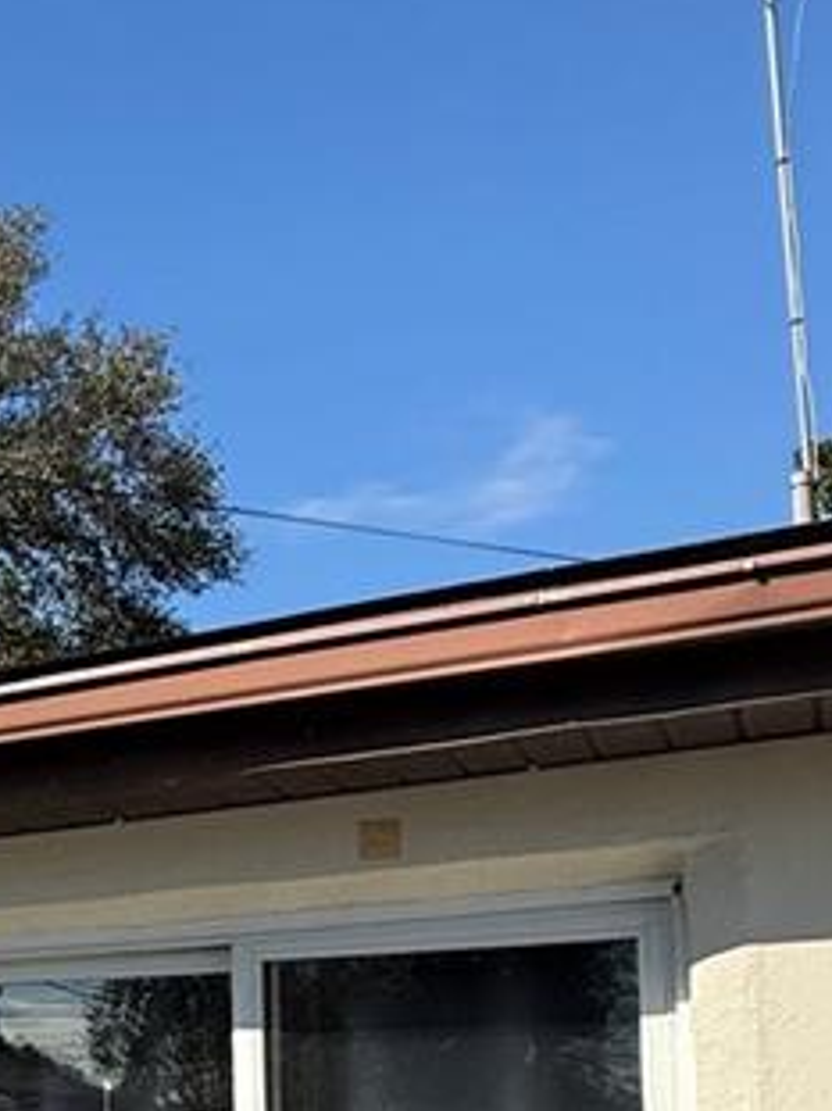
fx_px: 1732
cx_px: -268
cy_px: 1032
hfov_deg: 23.6
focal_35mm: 54
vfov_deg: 33.4
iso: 50
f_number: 2.2
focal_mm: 2.22
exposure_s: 1/1745
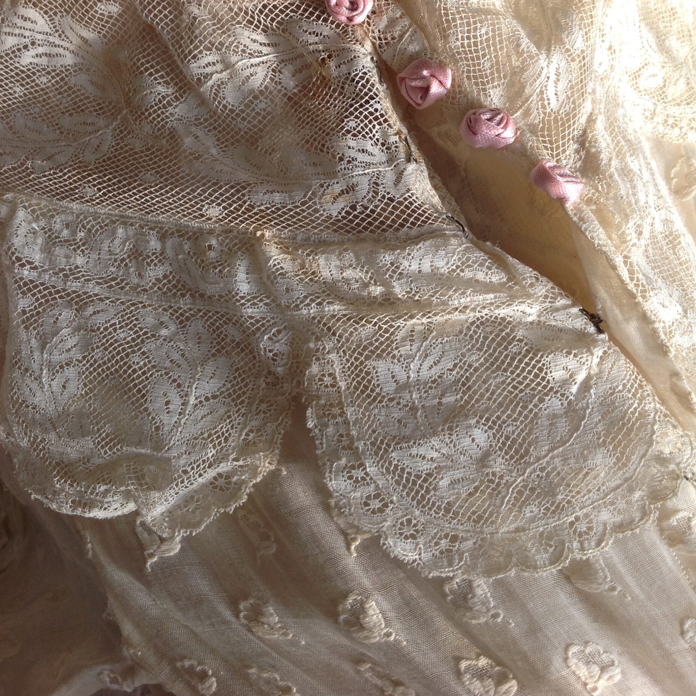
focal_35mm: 43
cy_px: 225
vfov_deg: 38.7
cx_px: 361
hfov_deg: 39.2
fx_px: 978
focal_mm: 4.28
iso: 50
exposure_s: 1/203
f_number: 2.4
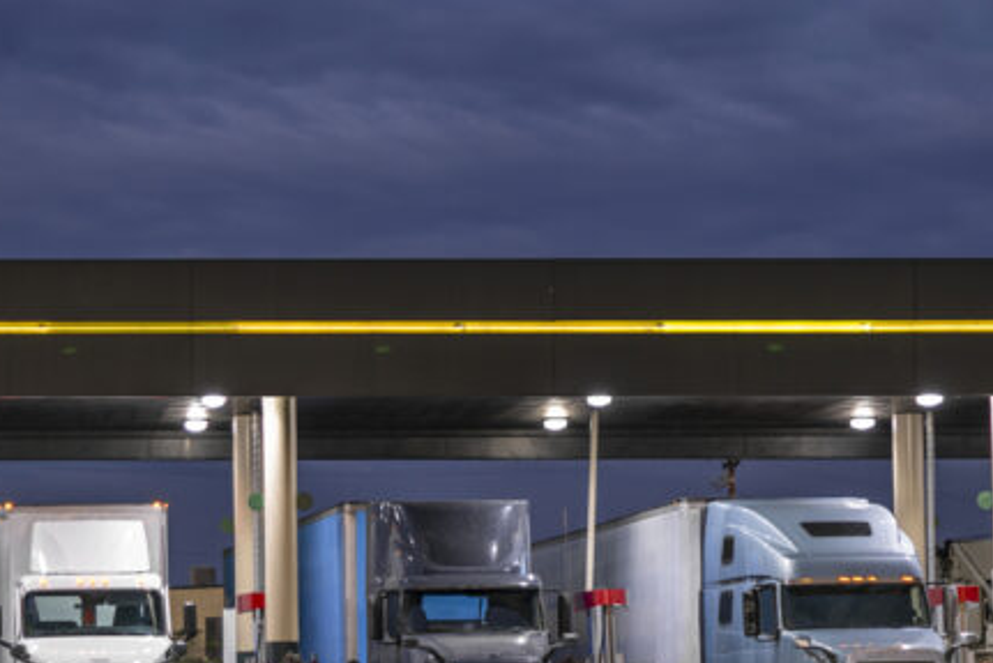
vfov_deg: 15.3
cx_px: 408
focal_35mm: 89
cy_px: 488
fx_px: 2456
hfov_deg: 22.8
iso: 100
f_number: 1.8
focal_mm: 50
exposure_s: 1/20
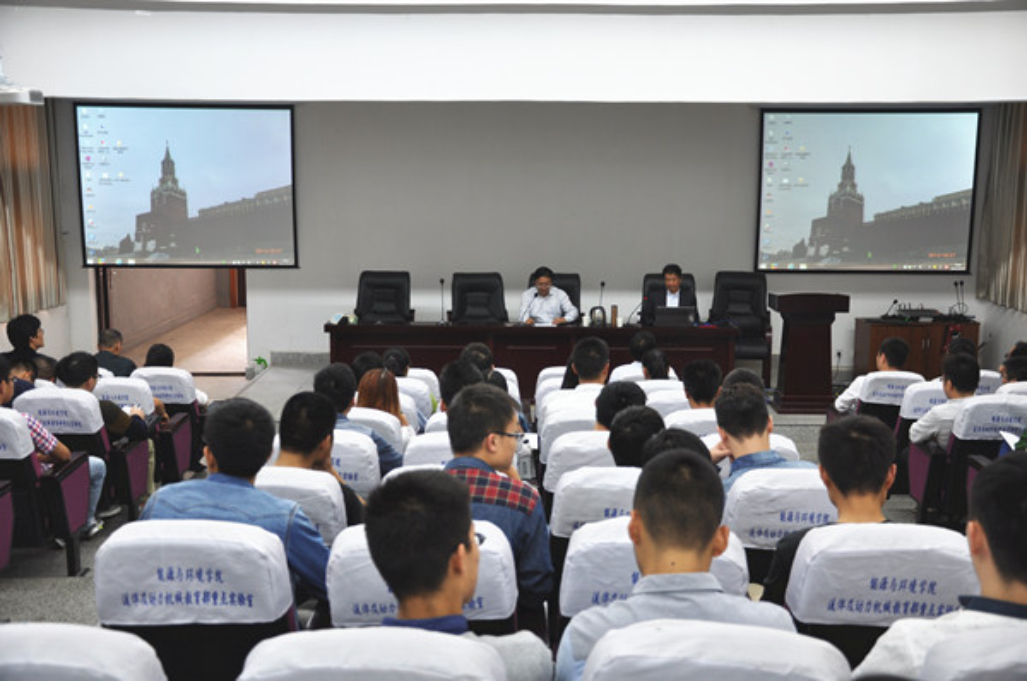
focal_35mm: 42
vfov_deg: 31.8
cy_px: 340
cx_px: 514
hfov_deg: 46.5
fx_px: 1196
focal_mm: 28
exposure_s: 1/20
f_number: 4.5
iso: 200
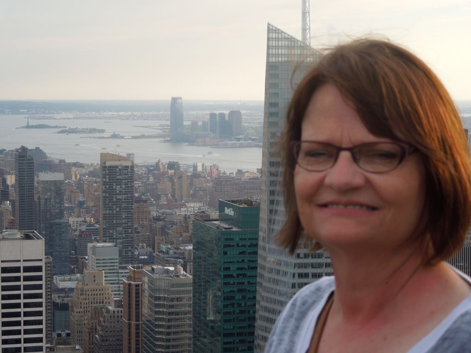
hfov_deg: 22.0
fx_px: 1211
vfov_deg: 16.6
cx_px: 236
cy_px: 176
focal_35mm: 89
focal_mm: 16
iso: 100
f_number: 4.6
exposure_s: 1/200
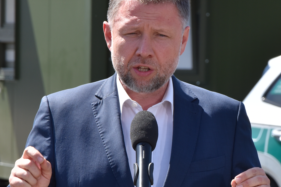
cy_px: 134
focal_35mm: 350
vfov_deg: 3.9
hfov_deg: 5.9
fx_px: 2733
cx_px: 182
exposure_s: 1/350
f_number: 9.5
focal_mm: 105
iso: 200
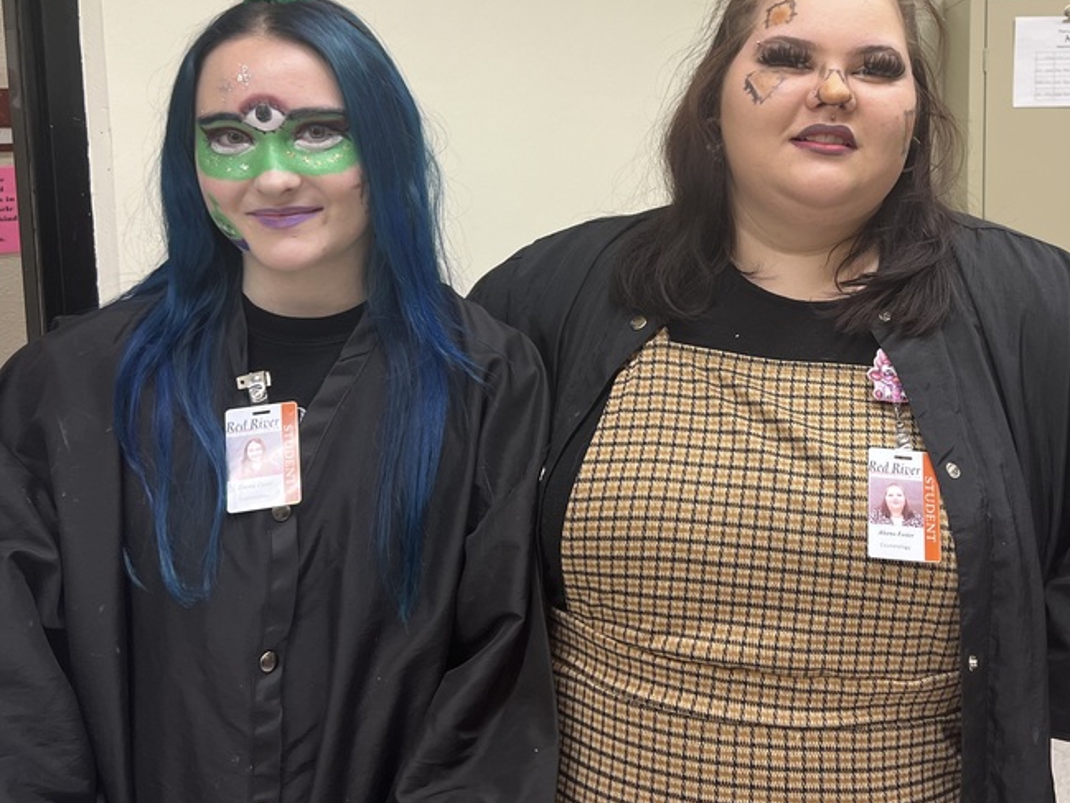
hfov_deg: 44.6
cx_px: 765
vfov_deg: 34.7
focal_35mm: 41
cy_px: 244
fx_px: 1268
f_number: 1.5
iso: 80
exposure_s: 1/60
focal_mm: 5.7
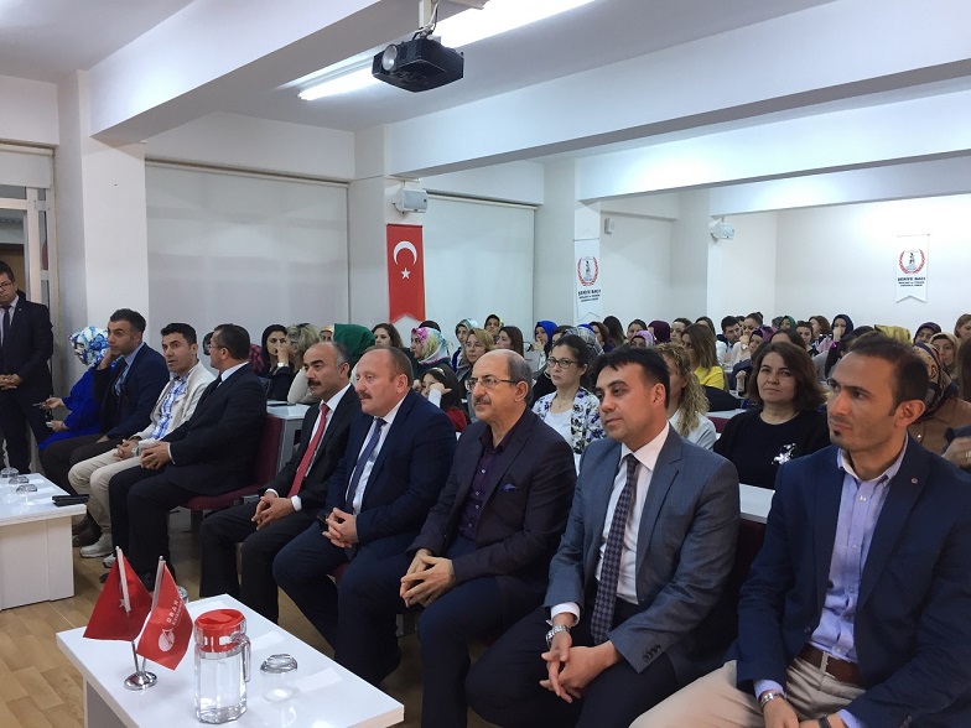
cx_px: 486
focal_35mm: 29
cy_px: 364
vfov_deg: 48.2
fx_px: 813
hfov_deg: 61.7
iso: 80
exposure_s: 1/33
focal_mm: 4.15
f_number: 2.2
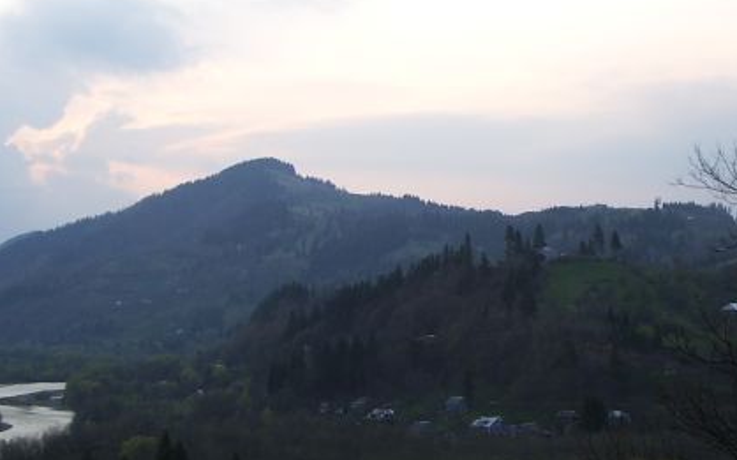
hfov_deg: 28.9
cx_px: 448
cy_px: 291
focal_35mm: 71
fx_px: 1426
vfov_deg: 18.3
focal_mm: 5.8
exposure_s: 1/80
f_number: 4.3
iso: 50
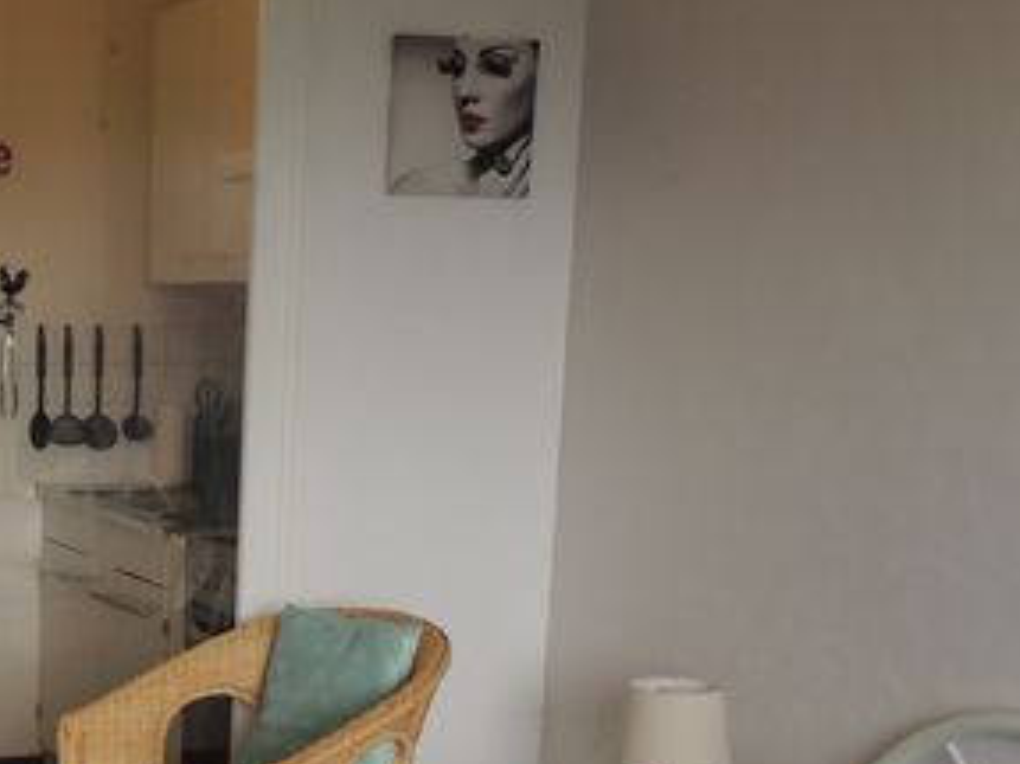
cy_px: 633
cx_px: -117
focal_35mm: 67
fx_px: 1973
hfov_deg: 26.6
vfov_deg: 21.6
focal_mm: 4.3
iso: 100
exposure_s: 1/80
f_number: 3
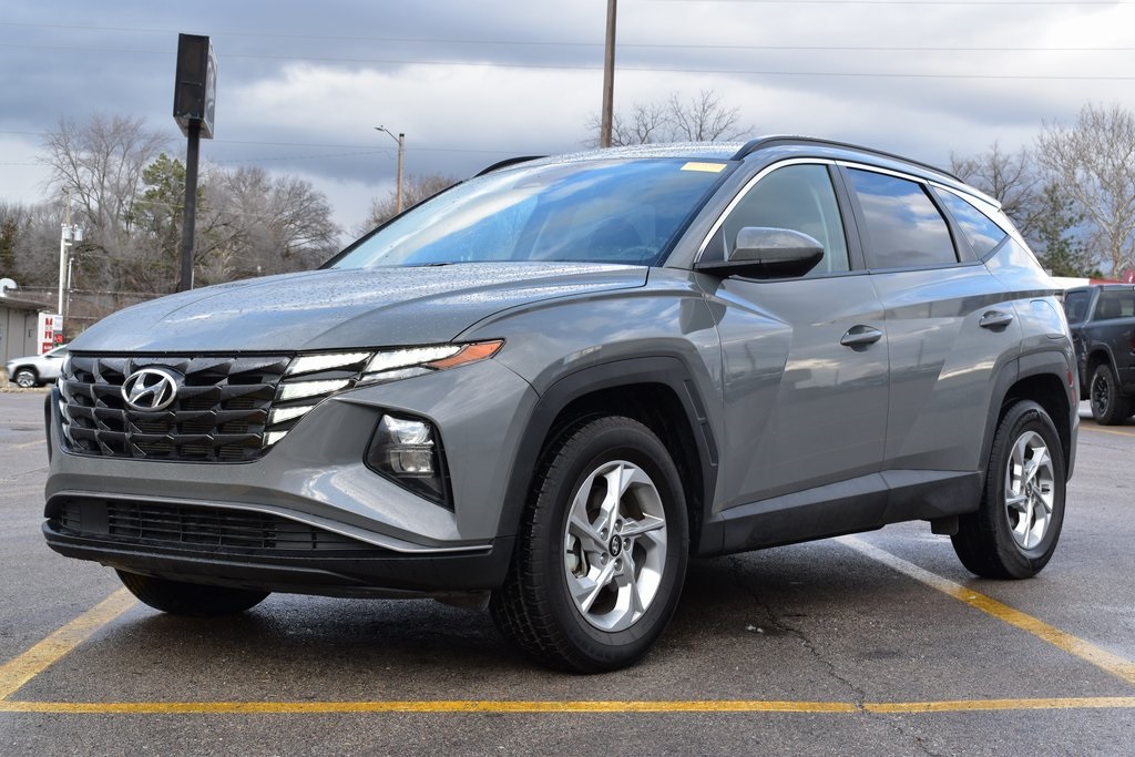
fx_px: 1703
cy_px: 378
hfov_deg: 36.9
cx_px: 568
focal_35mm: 54
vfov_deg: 25.1
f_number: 9
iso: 400
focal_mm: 36
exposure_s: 1/100
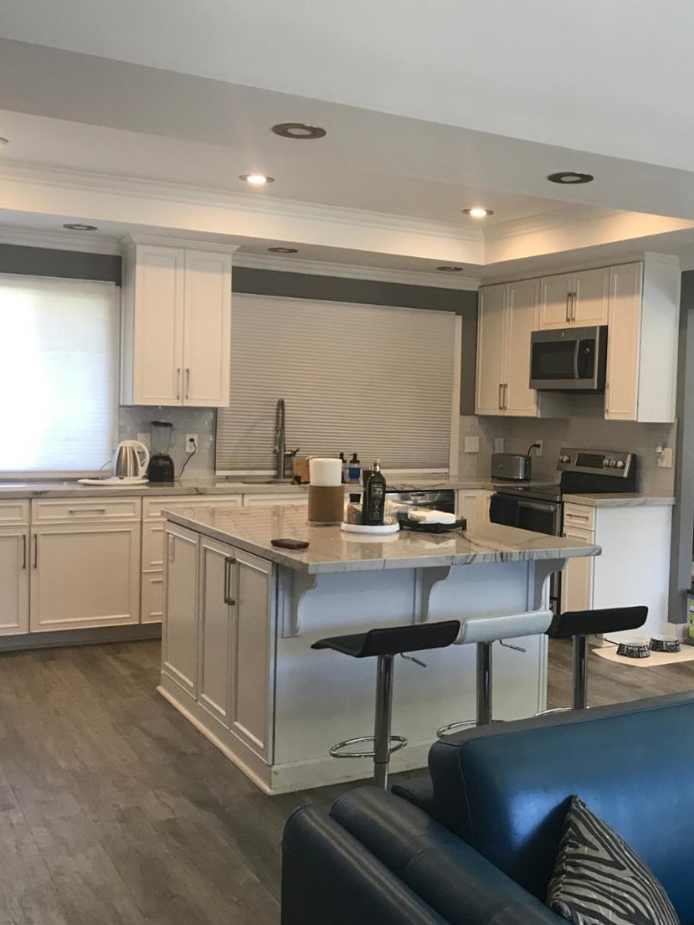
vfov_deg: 49.0
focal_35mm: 38
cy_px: 464
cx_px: 484
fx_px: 1016
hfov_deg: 37.2
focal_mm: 3.99
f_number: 1.8
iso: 25
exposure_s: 1/30
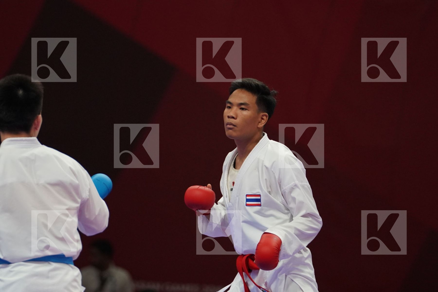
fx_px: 4355
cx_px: 219
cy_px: 146
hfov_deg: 5.8
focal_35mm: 358
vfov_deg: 3.8
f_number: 4
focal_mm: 239
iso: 2500
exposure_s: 1/1000
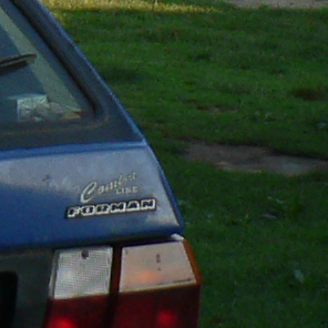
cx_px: 76
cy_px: -347
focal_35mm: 283
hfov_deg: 6.2
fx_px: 3034
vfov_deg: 6.0
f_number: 2.8
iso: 80
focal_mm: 6.2
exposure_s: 1/320
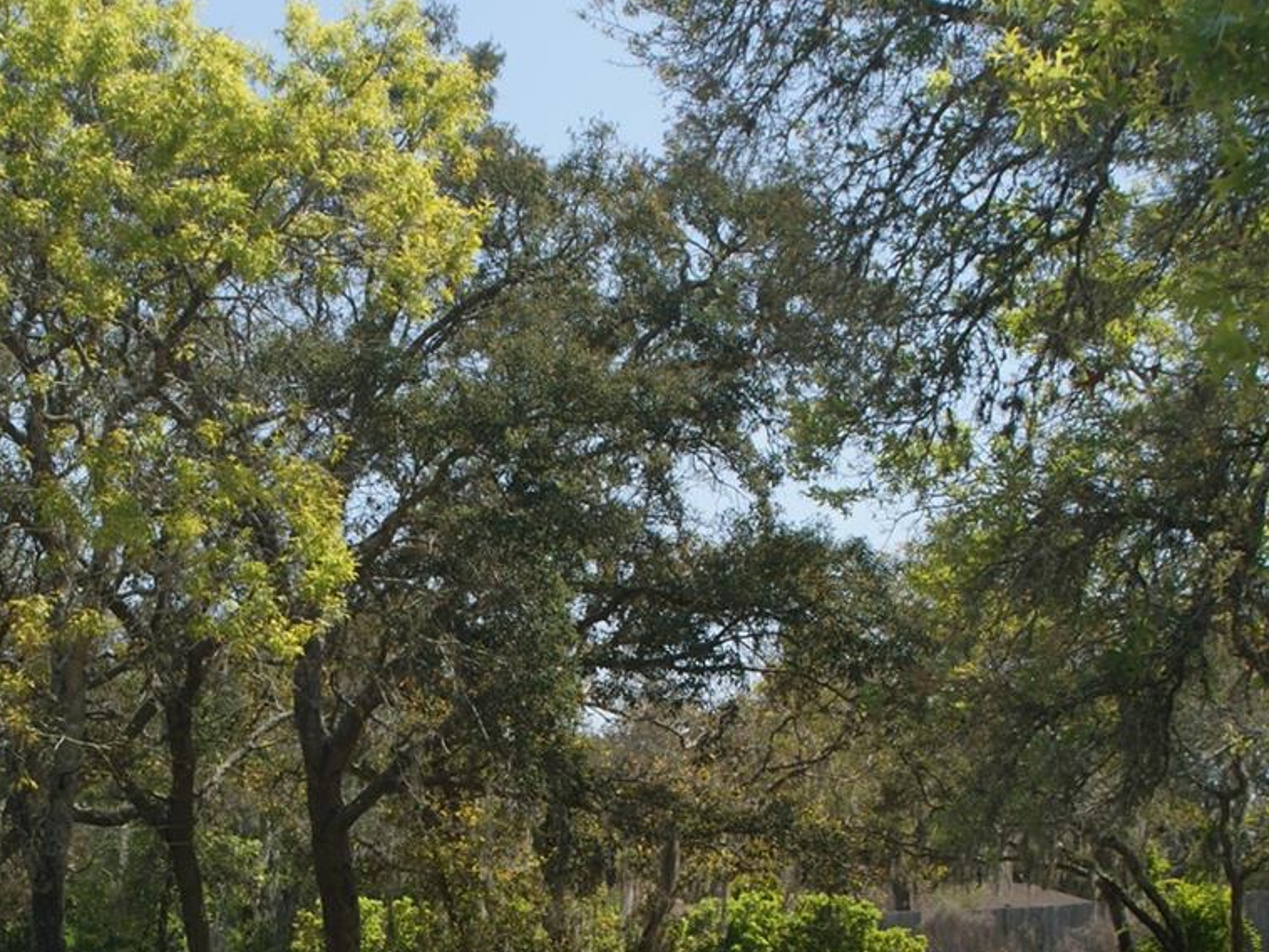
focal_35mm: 73
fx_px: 2677
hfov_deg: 26.5
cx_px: 387
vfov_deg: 19.9
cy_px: 810
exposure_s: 1/60
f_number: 7.1
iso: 100
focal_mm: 24
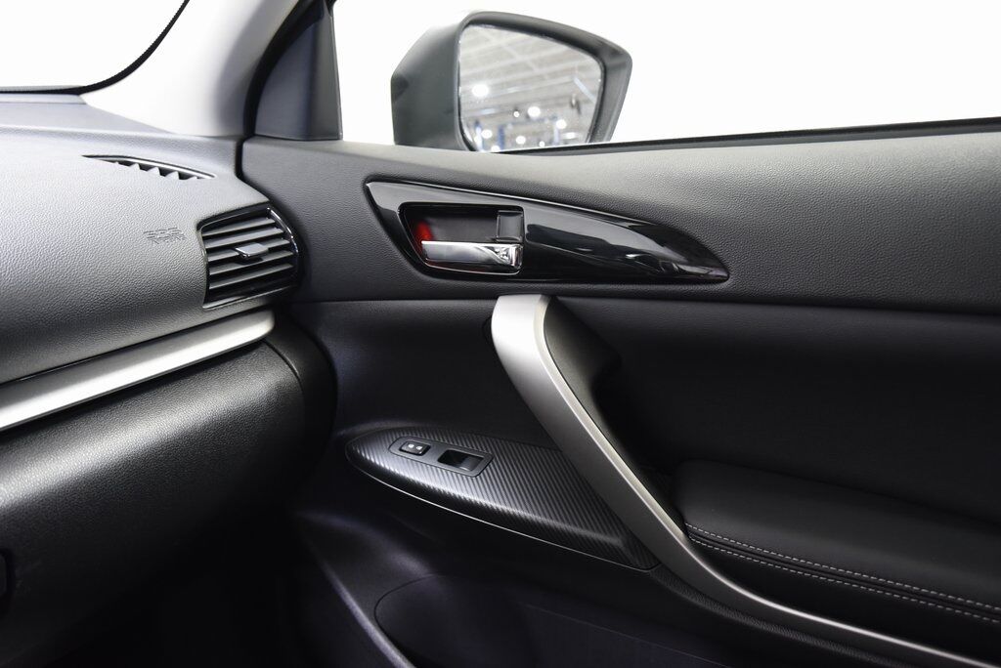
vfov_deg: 38.9
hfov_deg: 55.8
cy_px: 334
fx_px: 946
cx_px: 500
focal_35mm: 34
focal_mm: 34
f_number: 4
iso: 2500
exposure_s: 1/15
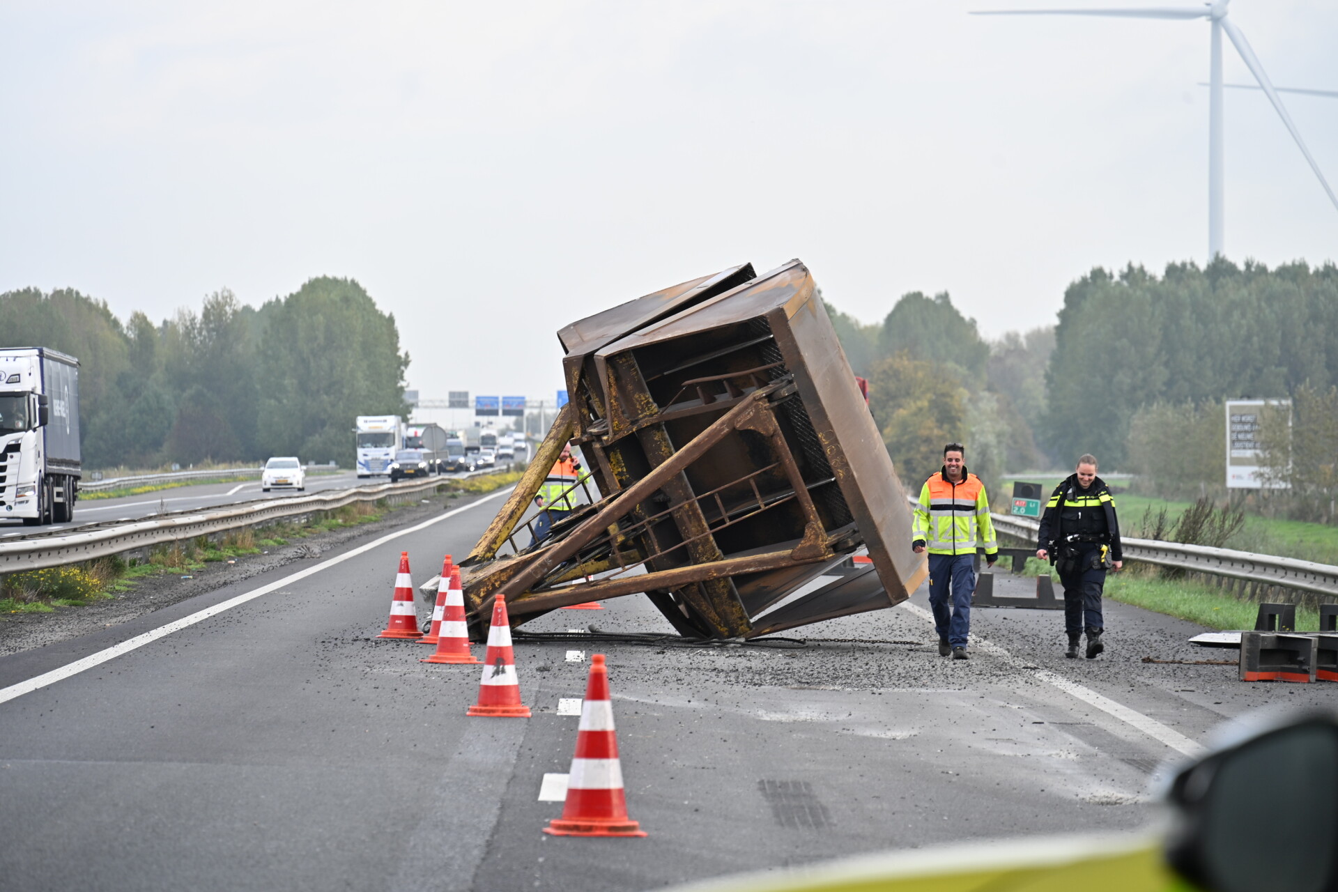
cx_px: 669
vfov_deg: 6.9
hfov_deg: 10.3
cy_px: 446
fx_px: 7433
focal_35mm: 200
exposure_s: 1/200
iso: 200
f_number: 6.3
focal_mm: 200
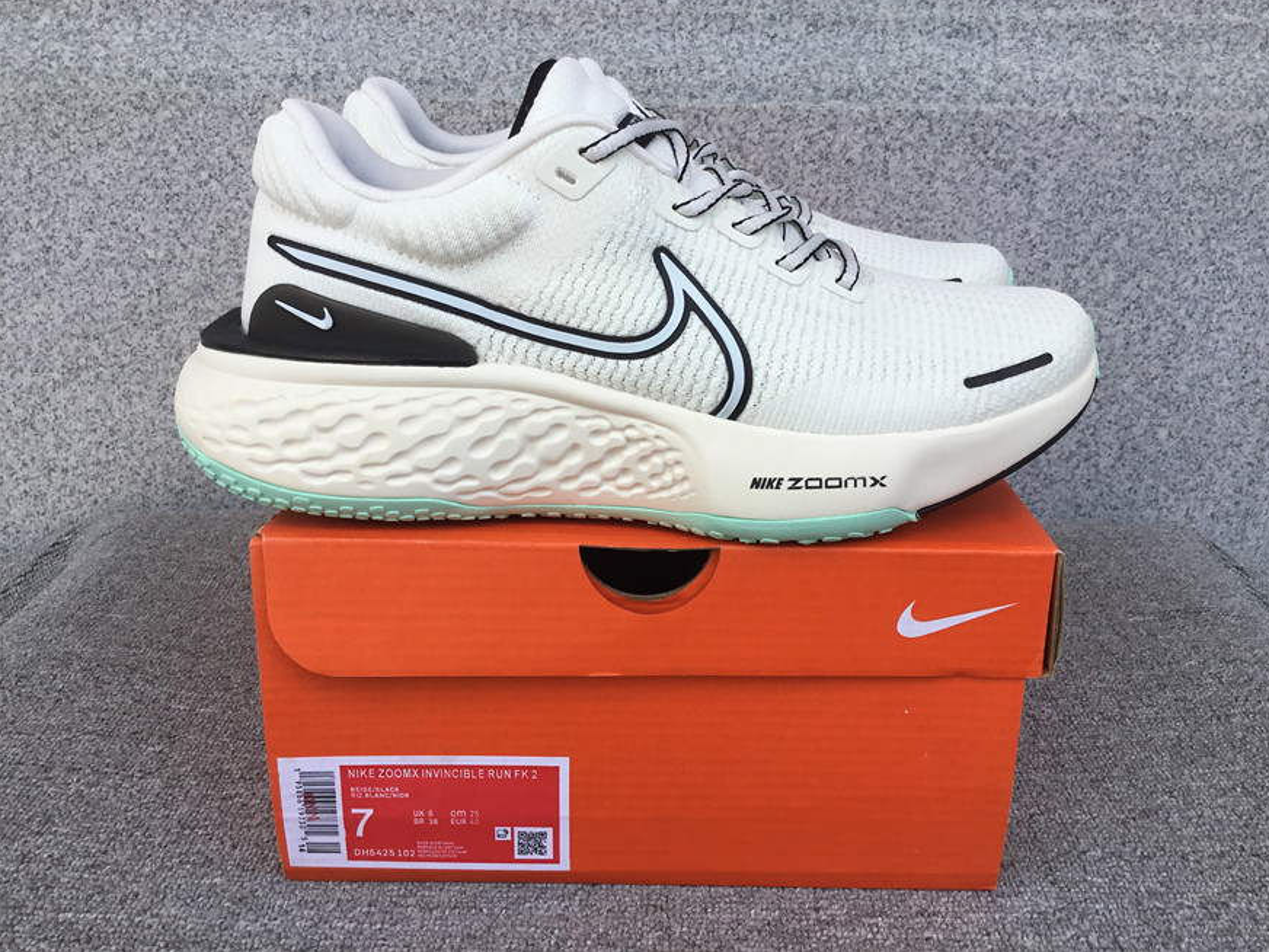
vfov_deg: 44.2
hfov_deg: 56.8
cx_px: 651
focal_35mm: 32
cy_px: 462
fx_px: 1173
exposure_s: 1/595
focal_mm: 3.3
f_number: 2.4
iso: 25
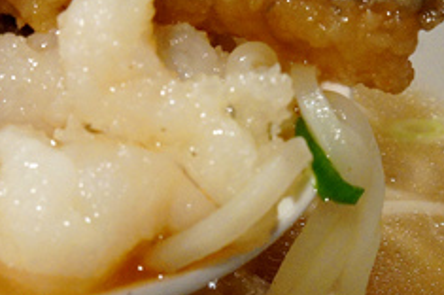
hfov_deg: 15.9
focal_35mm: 128
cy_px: 154
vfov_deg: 10.6
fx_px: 1581
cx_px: 91
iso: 1600
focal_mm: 31
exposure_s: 1/10
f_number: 13
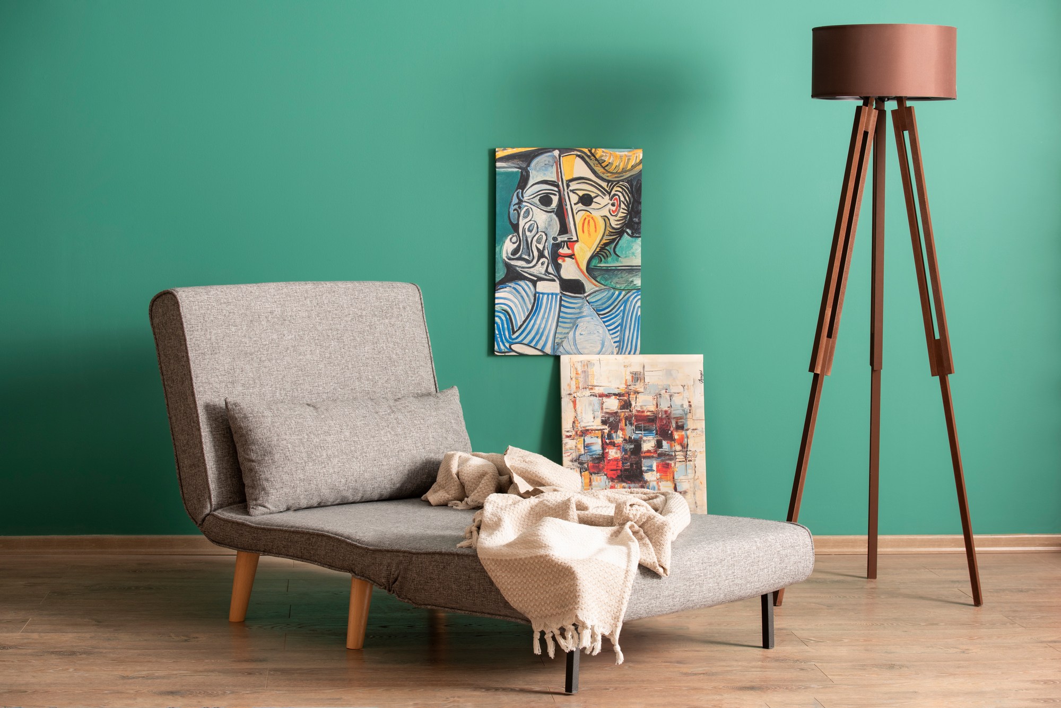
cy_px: 354
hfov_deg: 28.8
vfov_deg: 19.5
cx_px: 530
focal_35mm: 70
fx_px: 2064
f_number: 7.1
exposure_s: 1/160
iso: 160
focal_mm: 70
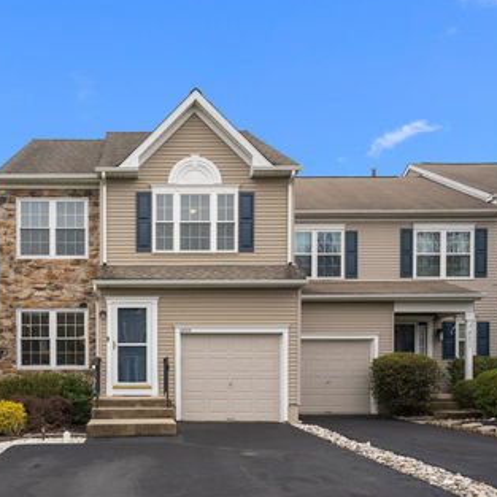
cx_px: 137
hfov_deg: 41.8
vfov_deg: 42.8
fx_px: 634
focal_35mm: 39
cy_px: 246
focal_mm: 30
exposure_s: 1/160
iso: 500
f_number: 11
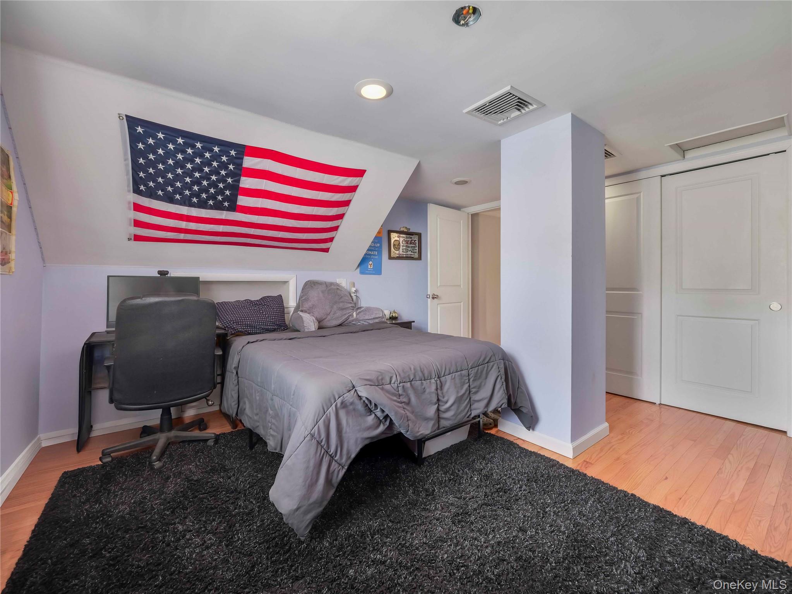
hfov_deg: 102.0
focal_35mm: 14
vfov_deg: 85.7
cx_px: 396
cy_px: 297
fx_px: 320
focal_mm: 7
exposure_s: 1/3
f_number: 3.2
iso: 800
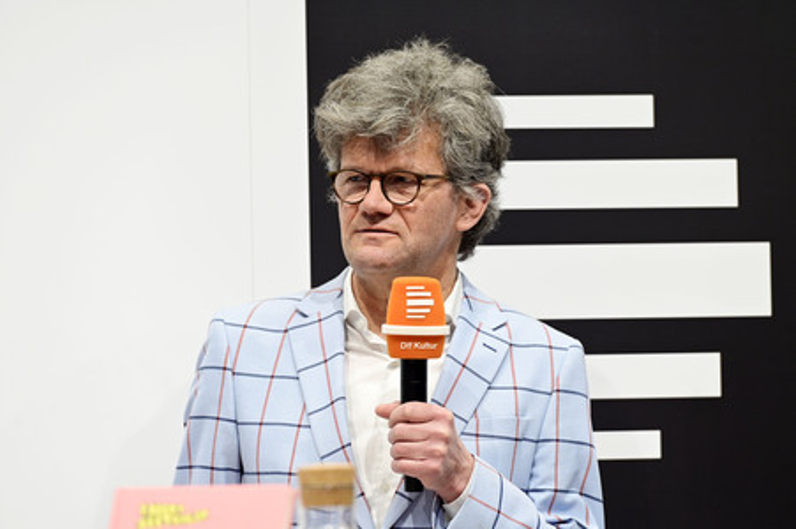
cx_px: 398
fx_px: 4419
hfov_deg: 10.3
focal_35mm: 200
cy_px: 264
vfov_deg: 6.9
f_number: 5
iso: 1250
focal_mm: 200
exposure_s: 1/250
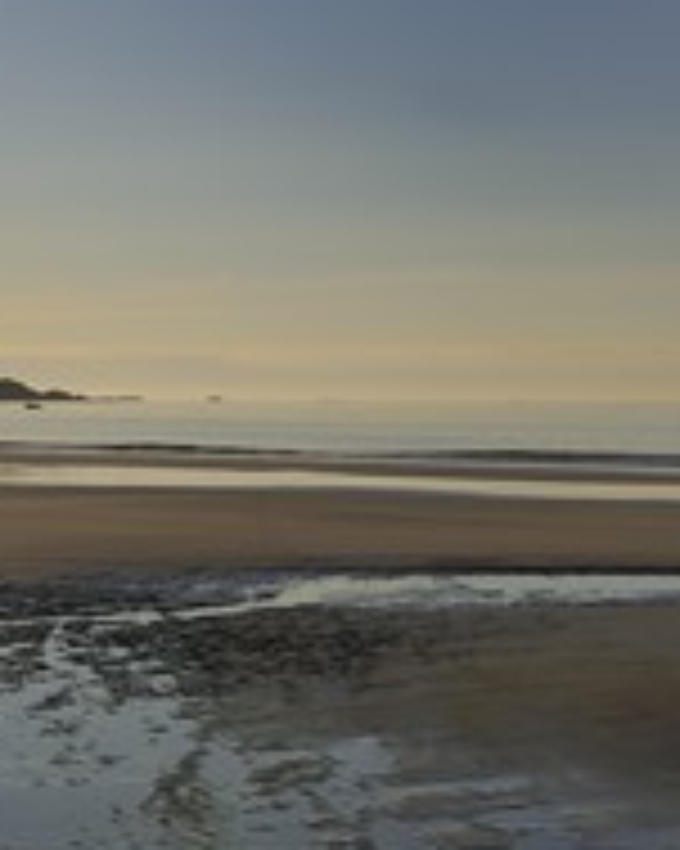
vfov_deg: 25.9
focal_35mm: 73
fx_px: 1838
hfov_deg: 19.9
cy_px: 594
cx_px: -92
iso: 200
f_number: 18
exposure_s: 1/250
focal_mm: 35
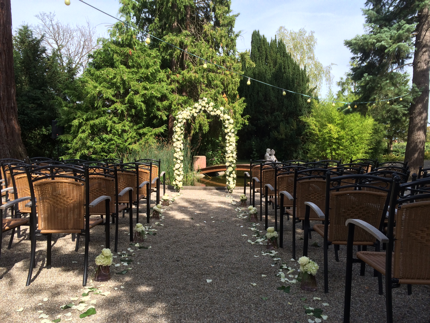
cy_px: 162
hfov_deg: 61.7
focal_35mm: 29
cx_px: 215
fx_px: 360
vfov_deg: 48.2
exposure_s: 1/855
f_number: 2.2
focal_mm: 4.15
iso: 32
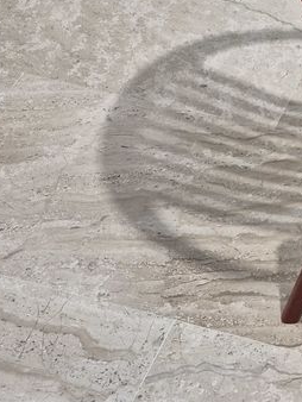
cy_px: 131
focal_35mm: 68
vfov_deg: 28.3
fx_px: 790
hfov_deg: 19.6
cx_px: 413
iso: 200
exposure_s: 1/100
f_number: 1.8
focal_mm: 5.4
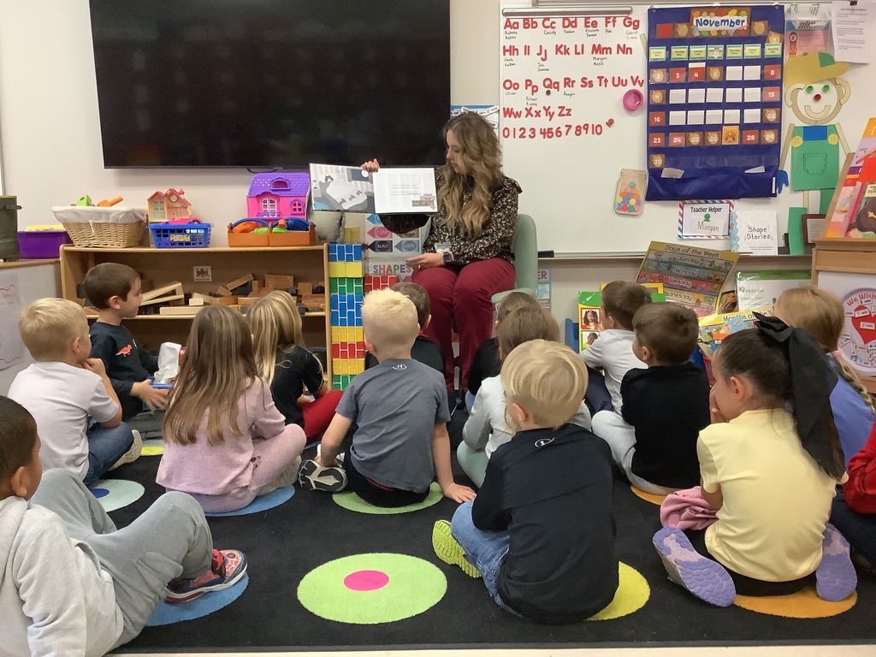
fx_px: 784
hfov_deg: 58.4
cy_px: 328
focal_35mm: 31
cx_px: 438
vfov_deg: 45.4
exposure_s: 1/60
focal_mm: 3.3
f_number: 2.4
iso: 400
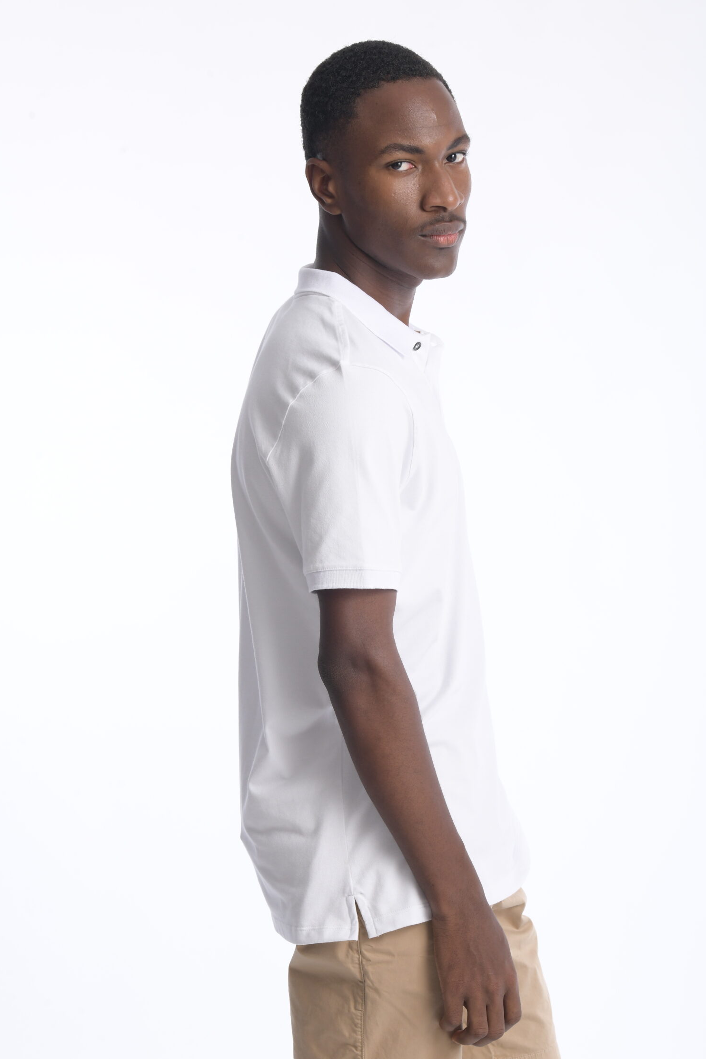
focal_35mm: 99
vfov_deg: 20.6
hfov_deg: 13.8
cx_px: 385
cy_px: 582
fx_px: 2912
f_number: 11
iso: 500
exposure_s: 1/250
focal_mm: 86
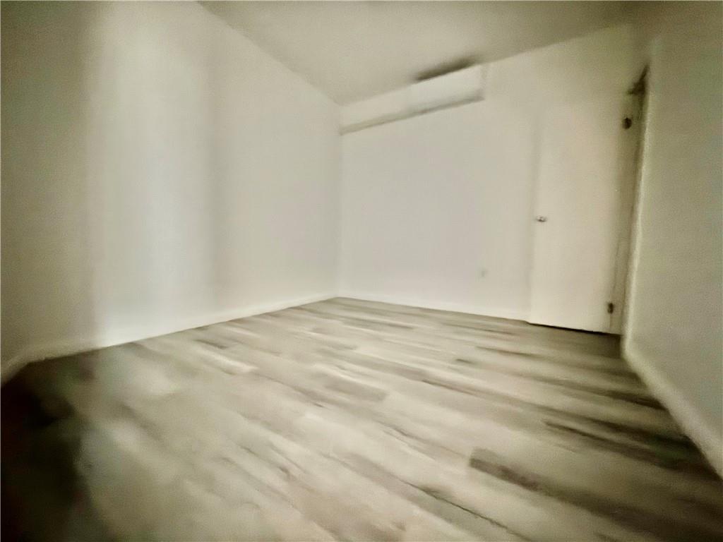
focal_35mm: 14
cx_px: 362
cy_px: 271
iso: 1000
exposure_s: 1/4
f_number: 2.2
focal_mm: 2.22
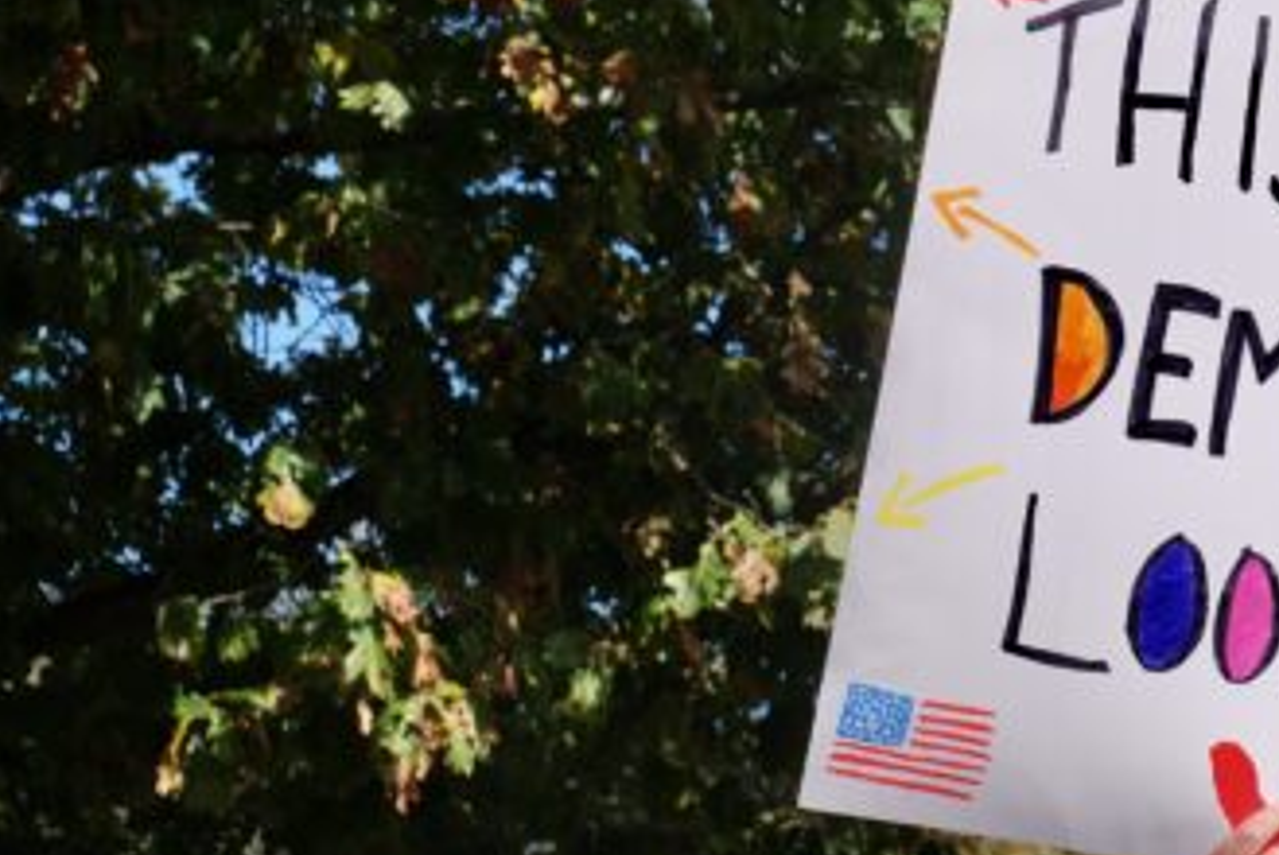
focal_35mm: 82
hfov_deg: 24.5
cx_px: 945
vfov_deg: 16.7
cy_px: 451
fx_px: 2916
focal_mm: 30.2
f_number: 7.1
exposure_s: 1/450
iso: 320
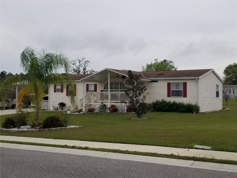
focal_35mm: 26
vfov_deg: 53.1
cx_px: 118
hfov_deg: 67.3
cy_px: 89
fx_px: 178
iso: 50
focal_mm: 4.3
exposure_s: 1/1724
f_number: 1.7
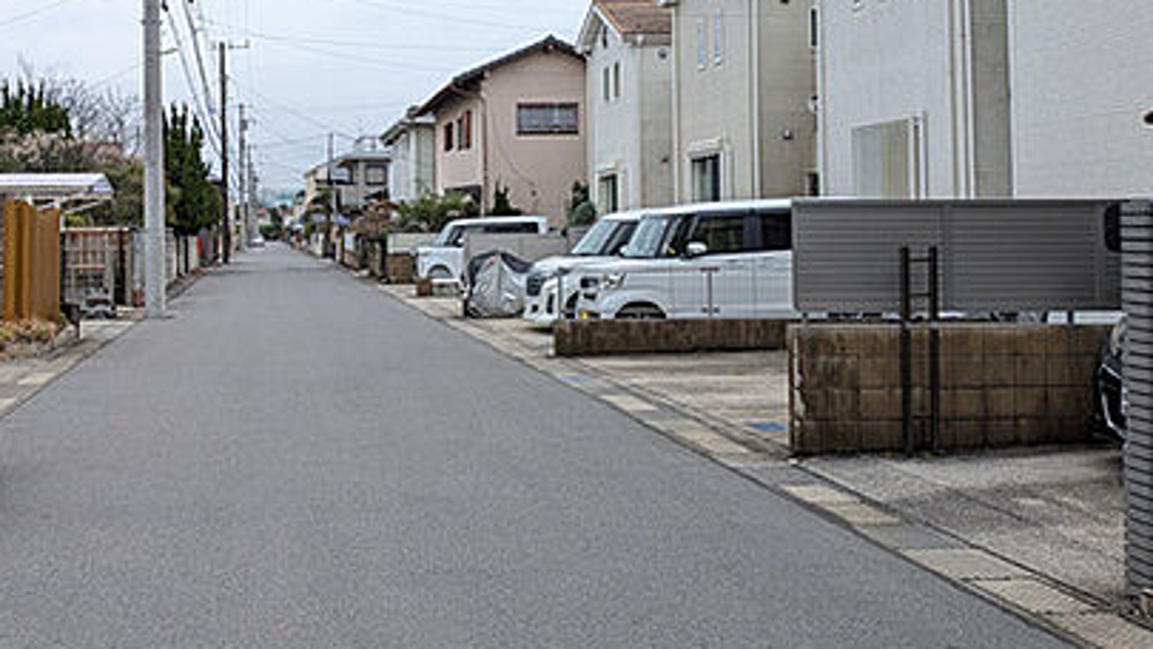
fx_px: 1223
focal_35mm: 40
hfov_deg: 49.0
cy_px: 164
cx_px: 327
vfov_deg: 29.3
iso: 39
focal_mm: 4.53
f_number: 1.7
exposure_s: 1/912
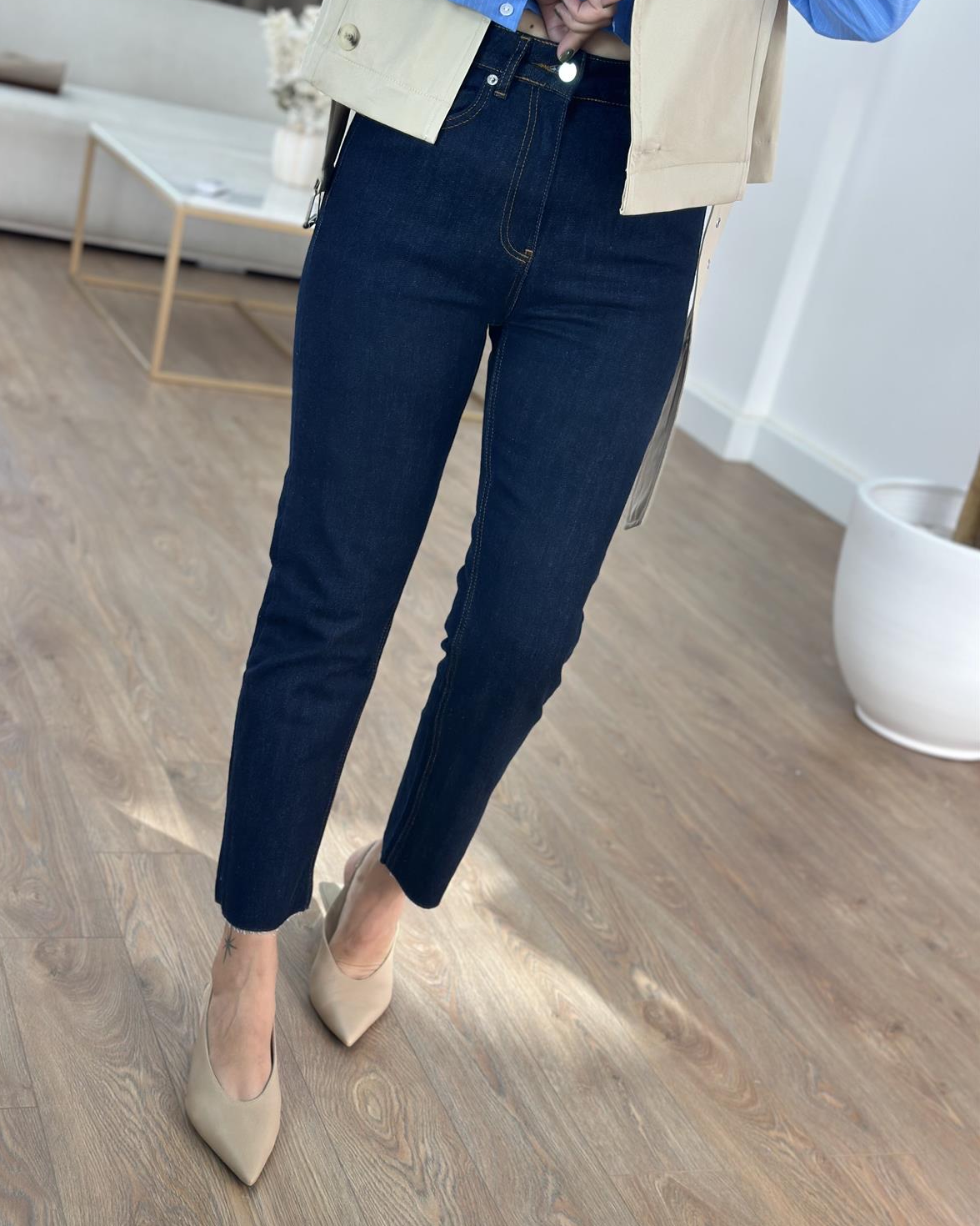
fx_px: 1849
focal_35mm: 51
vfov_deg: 36.7
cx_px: 482
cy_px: 615
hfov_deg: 29.7
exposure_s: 1/135
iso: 64
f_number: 1.78
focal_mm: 6.86
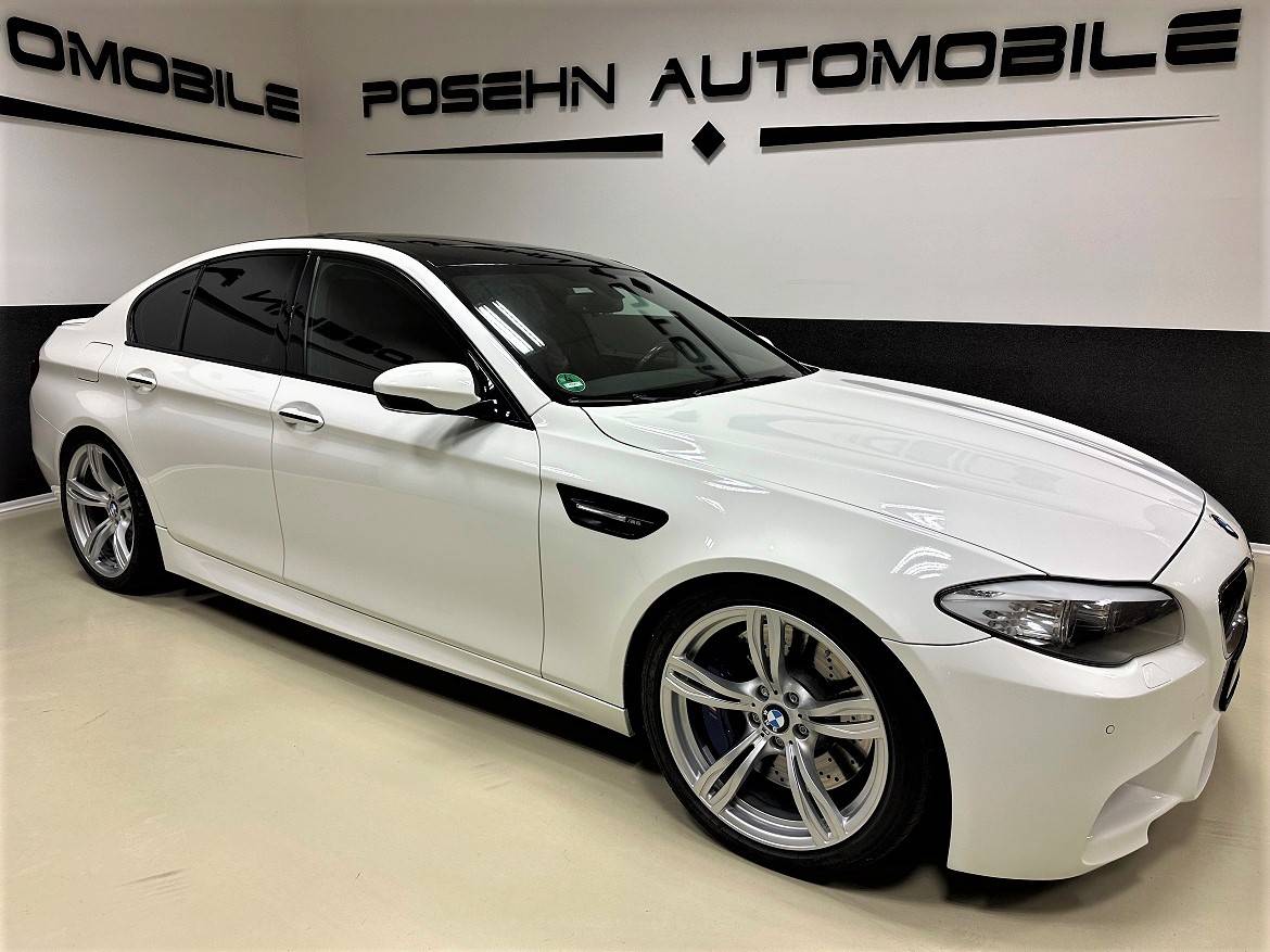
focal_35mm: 24
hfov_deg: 71.6
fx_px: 880
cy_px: 476
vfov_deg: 56.8
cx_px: 635
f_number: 1.78
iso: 125
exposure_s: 1/100
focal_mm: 6.86
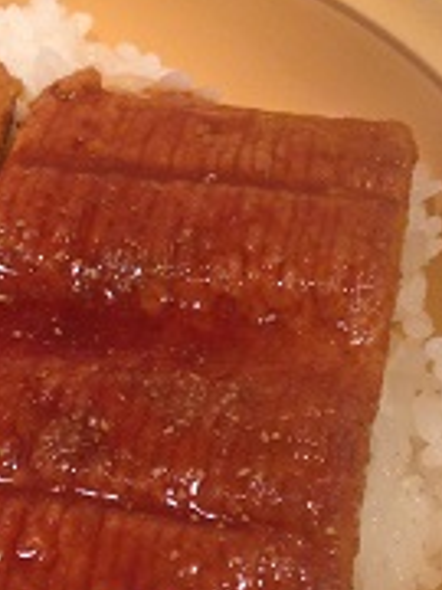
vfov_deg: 22.2
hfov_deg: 16.4
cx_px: -16
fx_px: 1498
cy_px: 318
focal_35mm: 88
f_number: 2.4
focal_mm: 4.12
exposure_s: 1/20
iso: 100
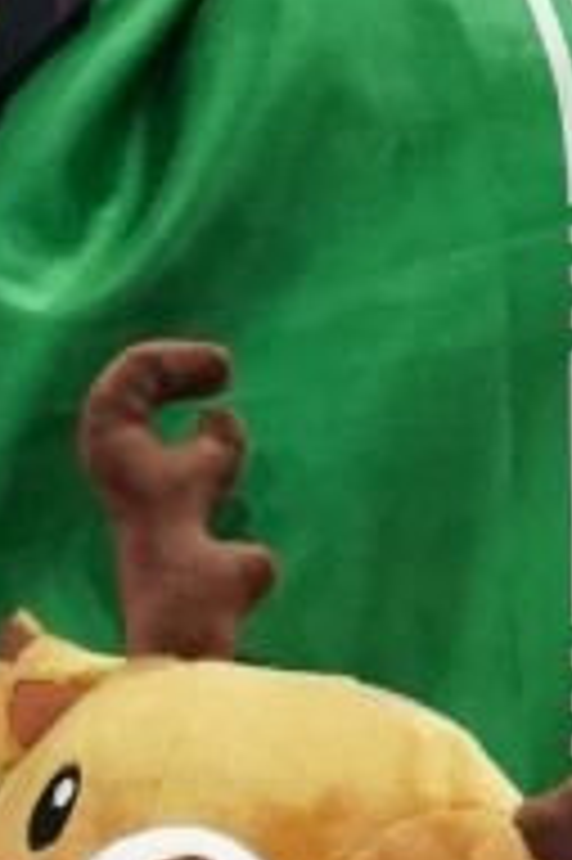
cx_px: -126
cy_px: 743
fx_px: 63149
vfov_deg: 0.8
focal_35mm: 2645
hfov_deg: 0.5
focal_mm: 280
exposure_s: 1/1000
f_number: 4
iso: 5000
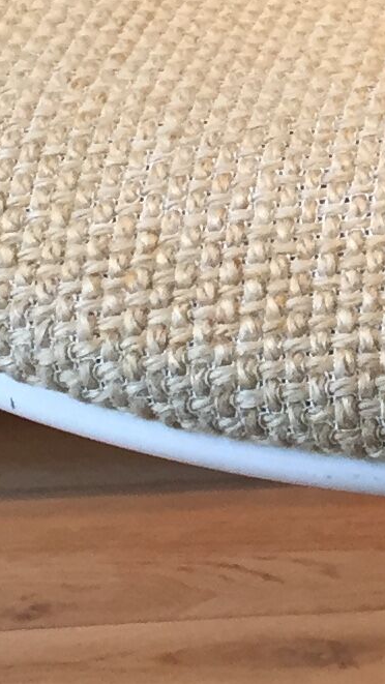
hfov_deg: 7.4
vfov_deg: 13.6
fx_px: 2830
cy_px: 10
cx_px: 833
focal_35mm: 156
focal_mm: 4.15
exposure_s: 1/33
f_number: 2.2
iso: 32
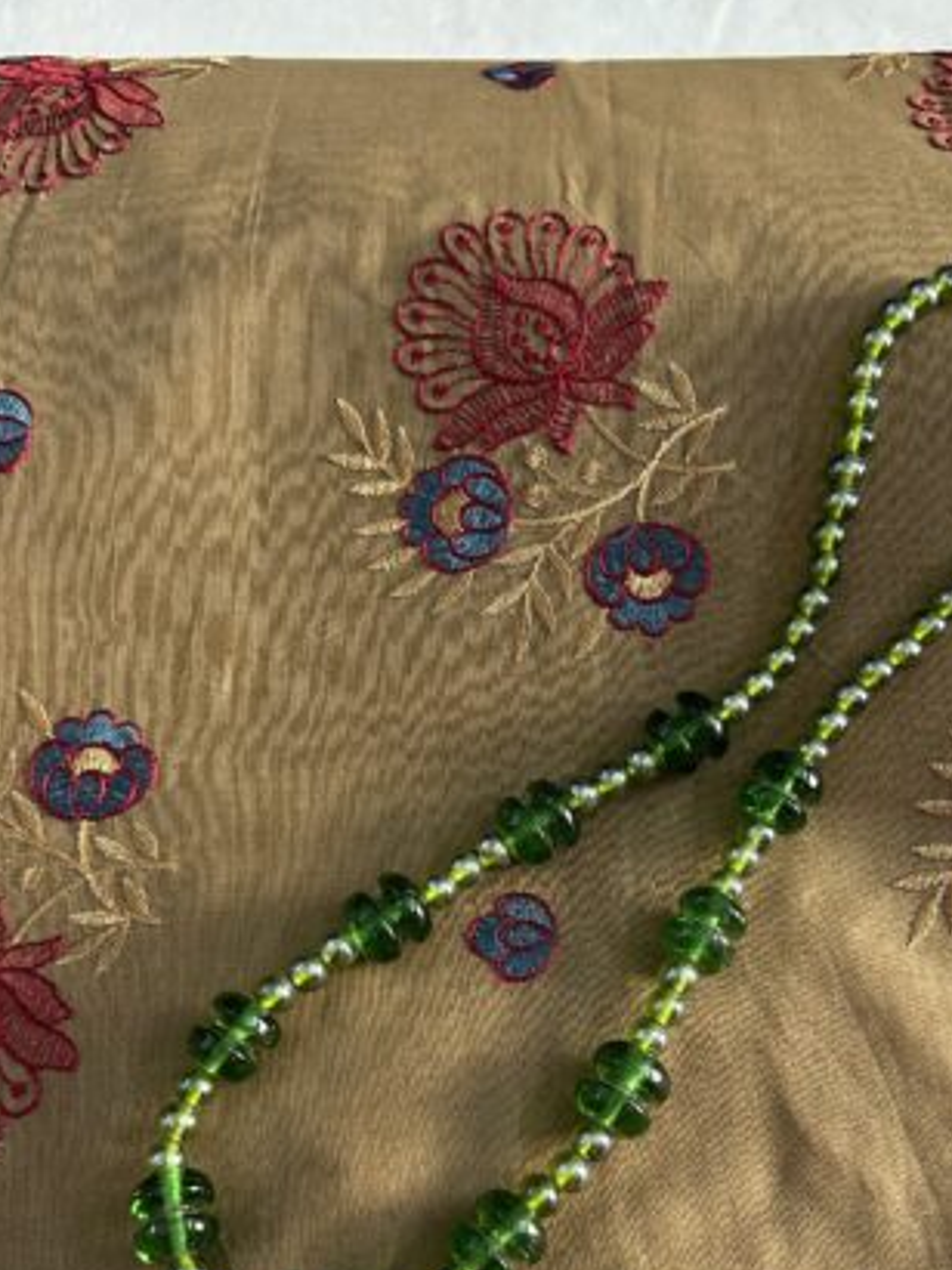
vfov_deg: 48.5
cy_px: 806
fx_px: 1394
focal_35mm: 38
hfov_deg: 37.5
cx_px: 578
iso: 125
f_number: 1.5
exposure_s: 1/100
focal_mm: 5.7
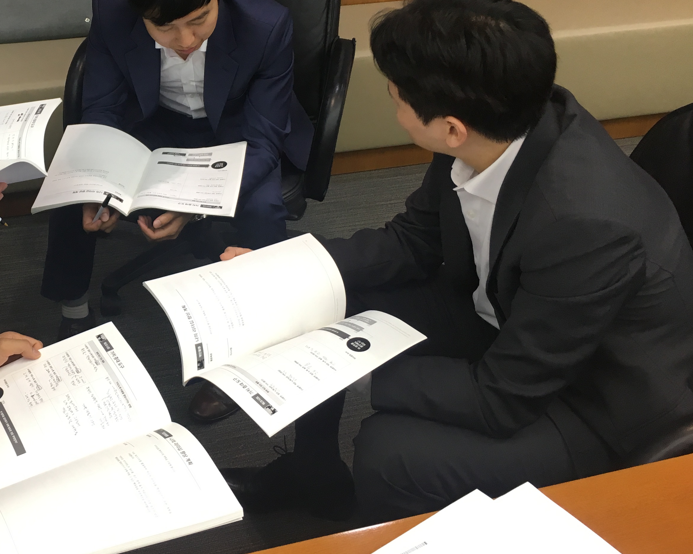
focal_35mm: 49
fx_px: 1005
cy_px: 177
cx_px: 99
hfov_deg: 36.2
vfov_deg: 30.6
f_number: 2.2
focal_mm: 4.15
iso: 32
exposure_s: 1/33
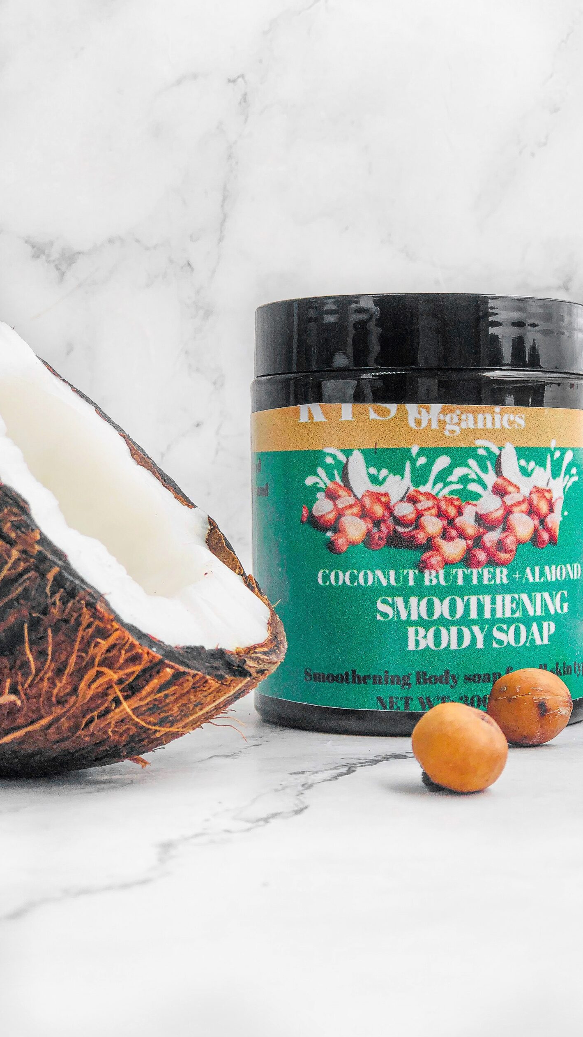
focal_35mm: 63
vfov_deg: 33.3
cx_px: 392
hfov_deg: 19.1
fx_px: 1732
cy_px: 521
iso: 20
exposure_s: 1/220
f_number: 2.8
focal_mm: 6.6
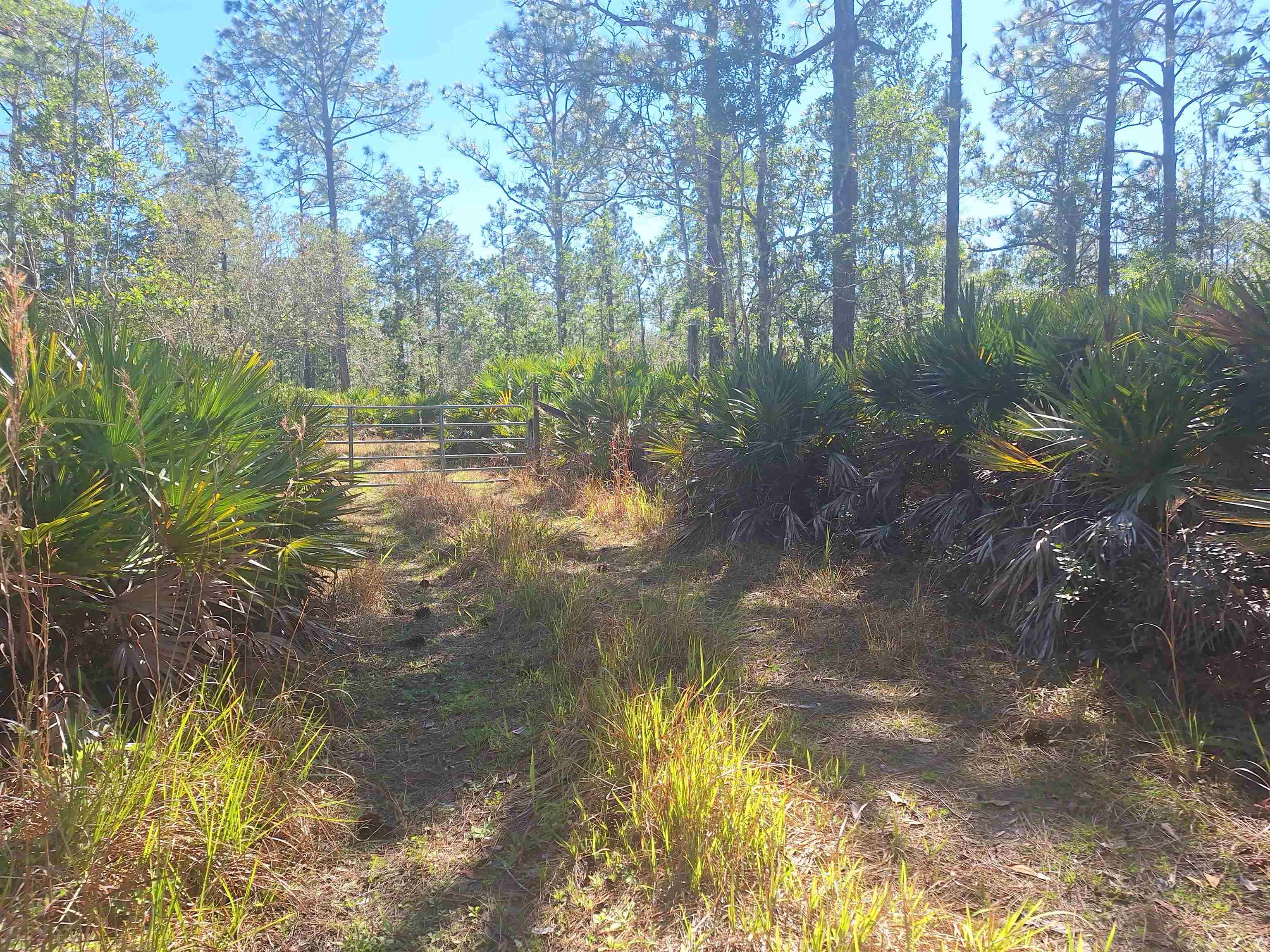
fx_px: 844
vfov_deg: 58.9
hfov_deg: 73.9
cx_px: 635
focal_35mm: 23
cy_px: 476
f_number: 1.8
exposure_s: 1/987
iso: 25
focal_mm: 5.54
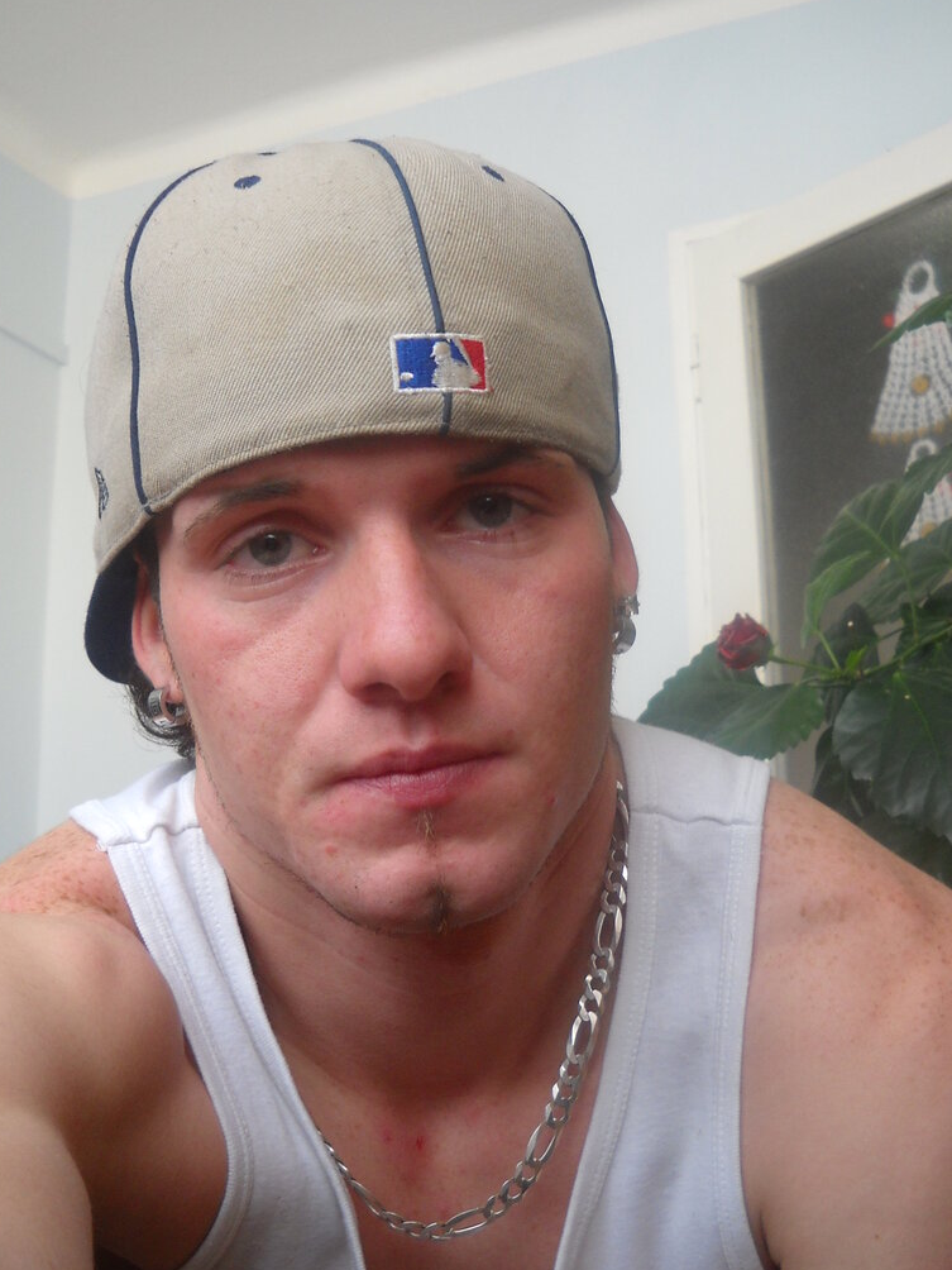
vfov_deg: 38.9
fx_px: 1797
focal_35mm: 49
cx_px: 418
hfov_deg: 29.6
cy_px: 620
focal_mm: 6.72
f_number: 3.1
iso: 147
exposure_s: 1/60
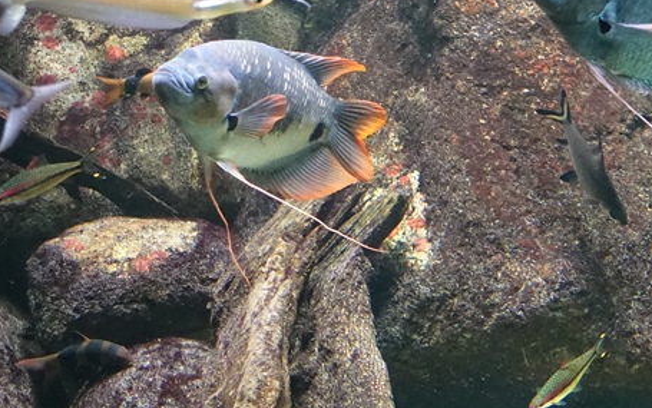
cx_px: 433
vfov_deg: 22.8
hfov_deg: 36.5
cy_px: 15
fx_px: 978
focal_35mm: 55
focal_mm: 8.8
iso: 4000
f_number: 1.8
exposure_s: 1/200
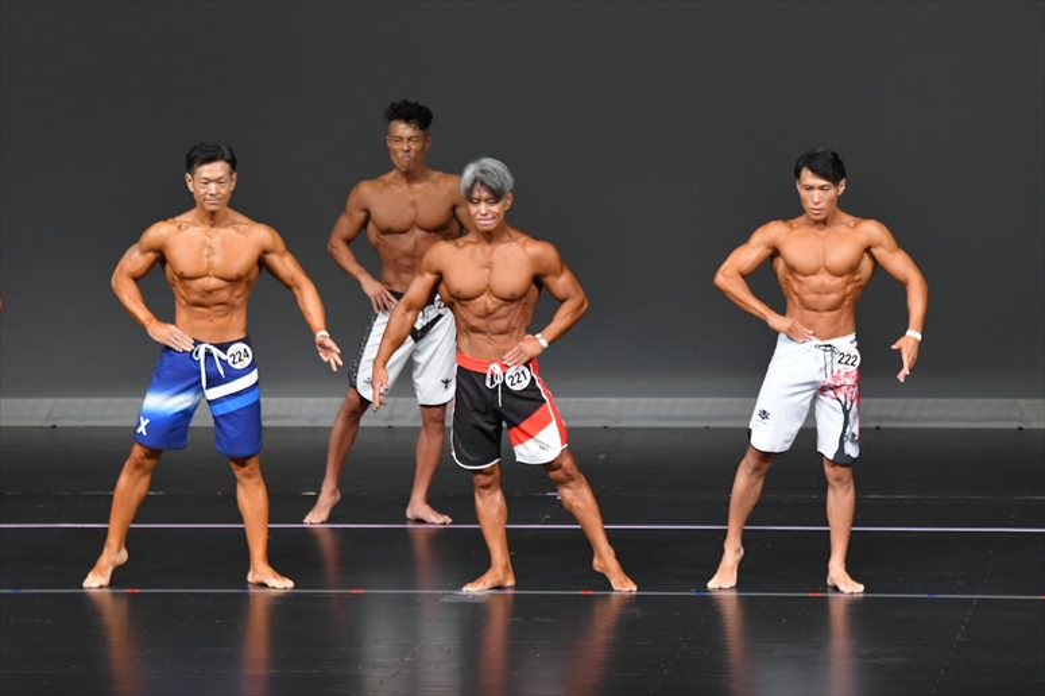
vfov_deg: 5.4
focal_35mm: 255
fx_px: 7399
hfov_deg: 8.1
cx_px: 522
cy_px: 348
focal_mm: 170
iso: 4000
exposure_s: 1/400
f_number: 5.6
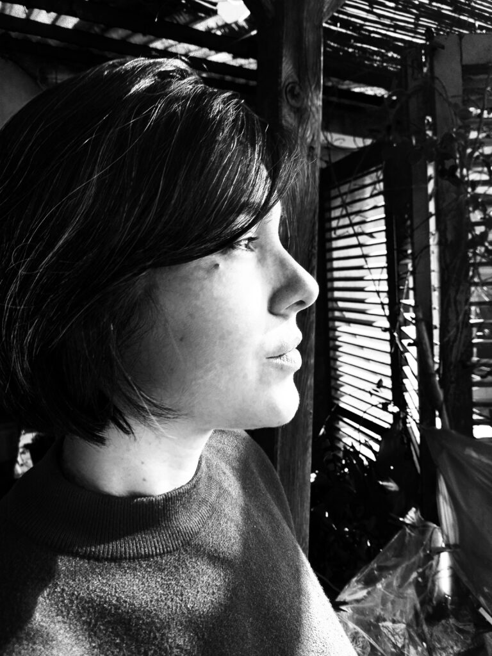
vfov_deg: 67.3
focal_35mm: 26
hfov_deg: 53.1
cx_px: 246
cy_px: 328
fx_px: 493
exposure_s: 1/237
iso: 100
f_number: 1.8
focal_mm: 4.75
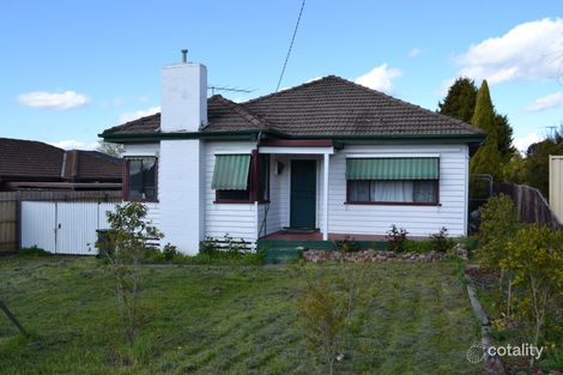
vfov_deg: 39.9
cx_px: 282
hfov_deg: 57.2
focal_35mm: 33
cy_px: 188
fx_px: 516
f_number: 7.1
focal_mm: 22
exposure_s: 1/200
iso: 100
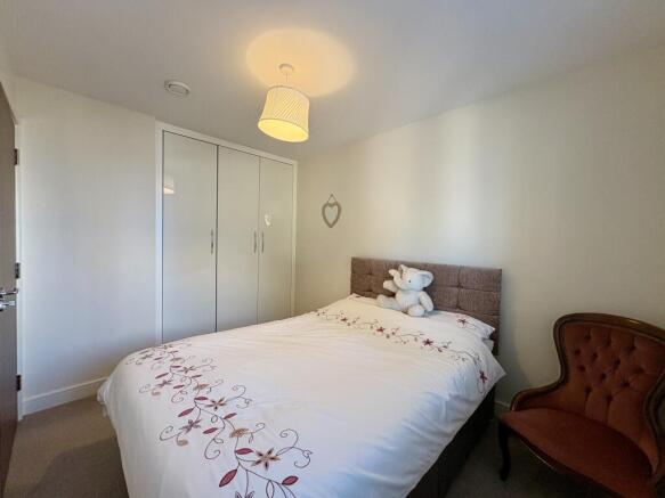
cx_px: 332
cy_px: 249
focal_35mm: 14
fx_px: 269
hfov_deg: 102.1
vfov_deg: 85.7
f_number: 2.2
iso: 250
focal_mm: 2.22
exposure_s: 1/69
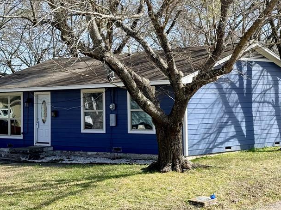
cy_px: 72
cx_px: 176
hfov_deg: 24.1
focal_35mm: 81
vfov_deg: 18.2
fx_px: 657
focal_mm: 6.76
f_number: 1.78
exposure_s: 1/2273
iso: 64
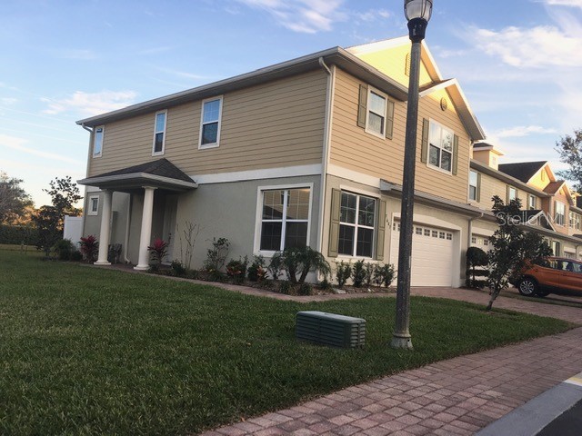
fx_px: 488
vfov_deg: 48.2
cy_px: 218
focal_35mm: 29
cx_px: 291
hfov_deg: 61.7
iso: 25
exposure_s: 1/242
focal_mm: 4.15
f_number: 2.2
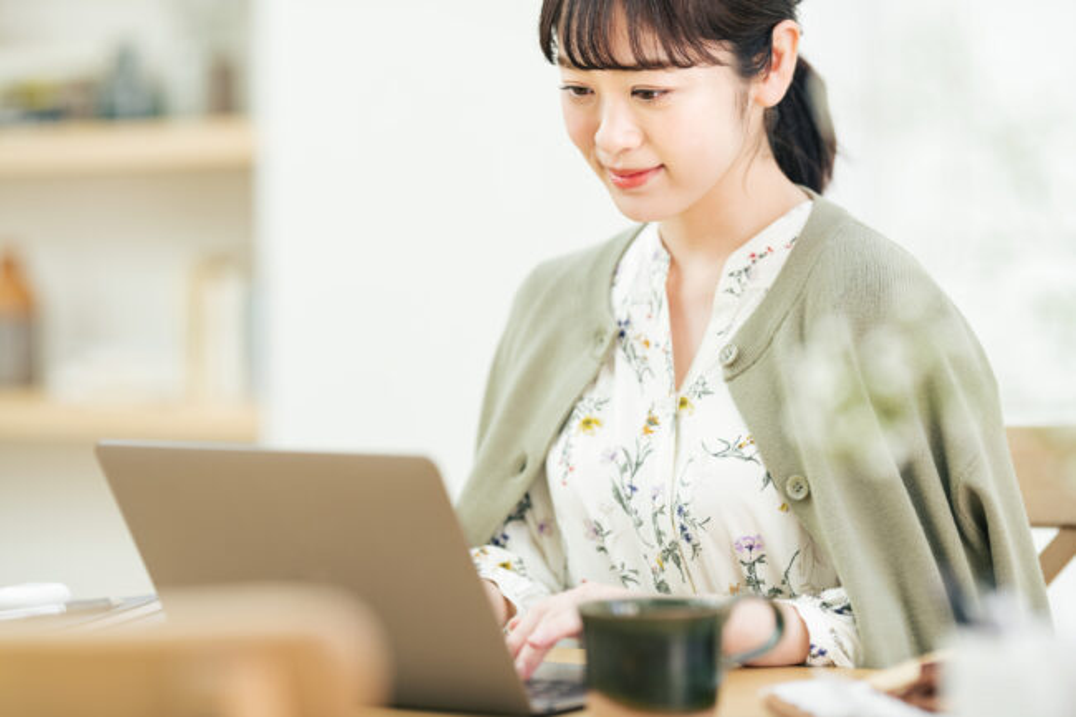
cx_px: 538
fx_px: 3137
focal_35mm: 105
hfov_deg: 19.5
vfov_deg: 13.0
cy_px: 358
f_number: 2
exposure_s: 1/200
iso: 160
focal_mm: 105
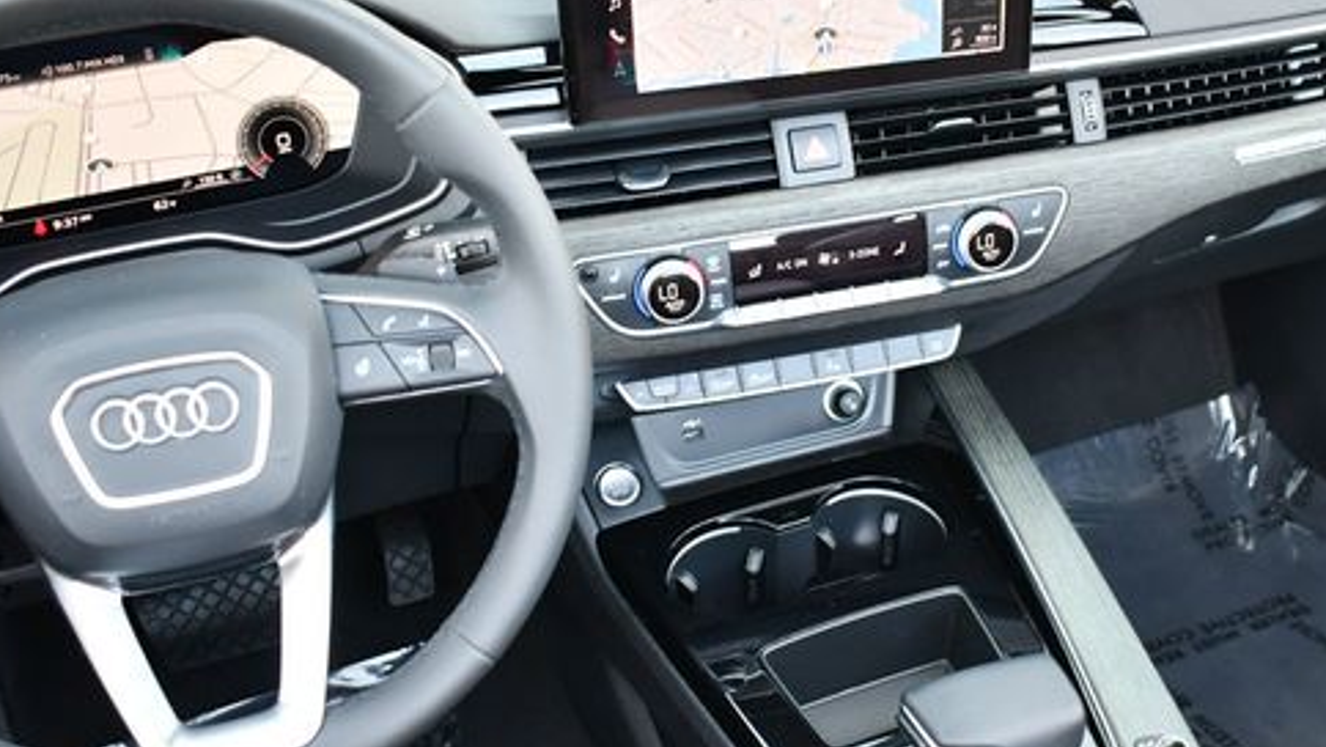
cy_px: 390
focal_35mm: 50
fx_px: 1758
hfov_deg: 40.9
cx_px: 854
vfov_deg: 24.0
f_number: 3.5
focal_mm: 18
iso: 800
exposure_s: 1/125
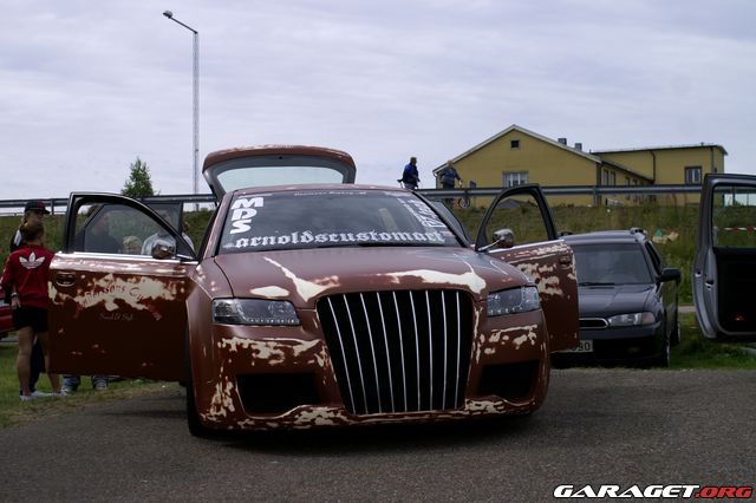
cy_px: 252
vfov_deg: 29.8
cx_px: 378
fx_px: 944
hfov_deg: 43.6
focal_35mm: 45
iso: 200
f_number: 5.6
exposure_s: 1/1600
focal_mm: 30
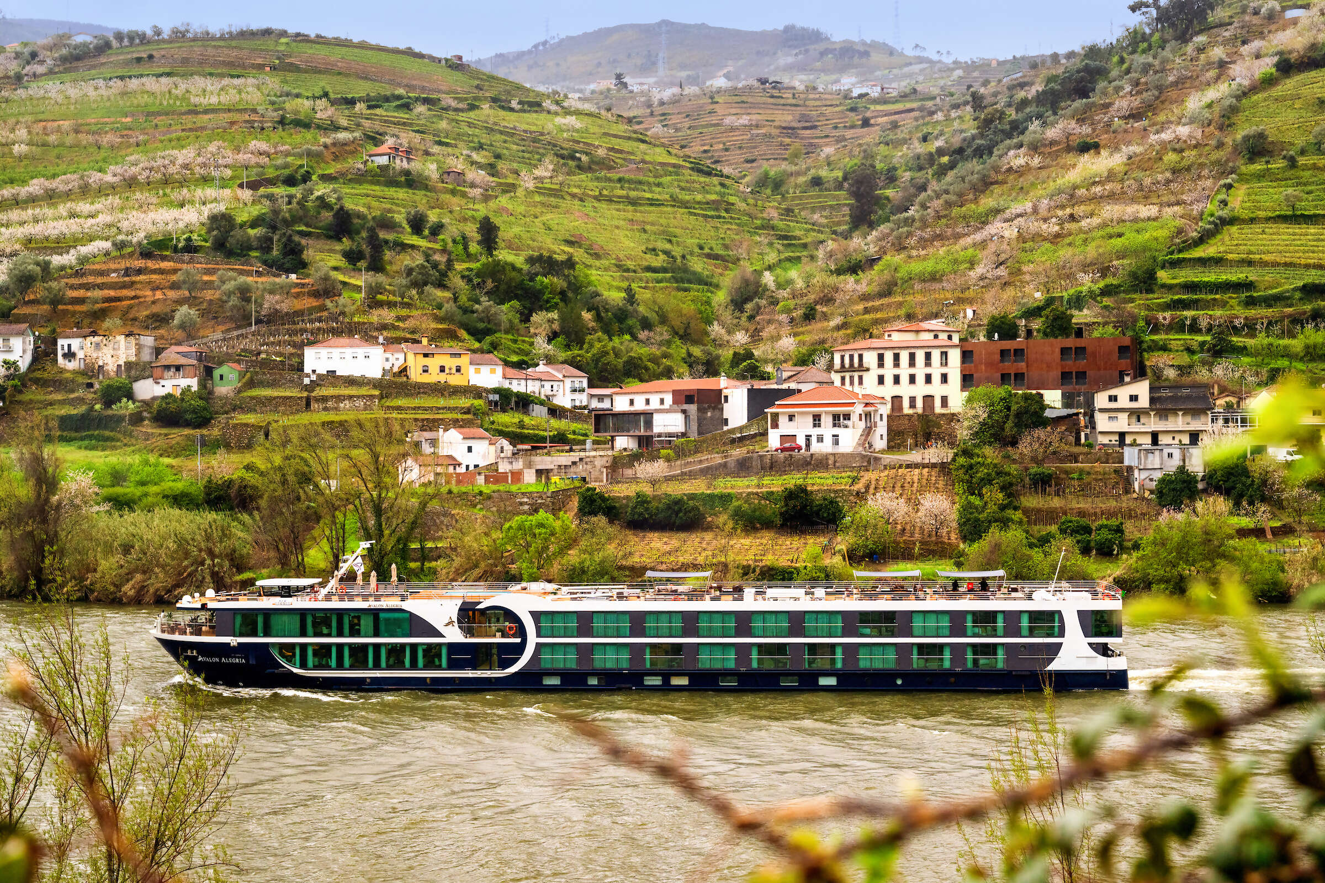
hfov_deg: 41.9
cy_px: 442
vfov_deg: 28.6
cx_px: 662
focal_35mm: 47
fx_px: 1730
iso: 400
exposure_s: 1/160
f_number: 8
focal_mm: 47
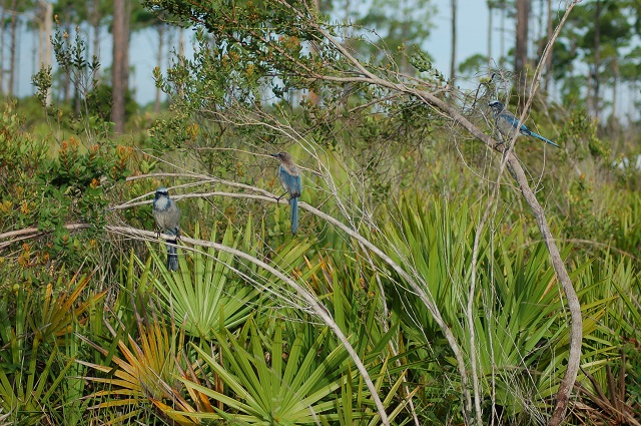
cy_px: 213
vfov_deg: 13.0
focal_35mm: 105
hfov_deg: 19.5
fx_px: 1867
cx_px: 320
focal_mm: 70
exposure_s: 1/1000
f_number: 4
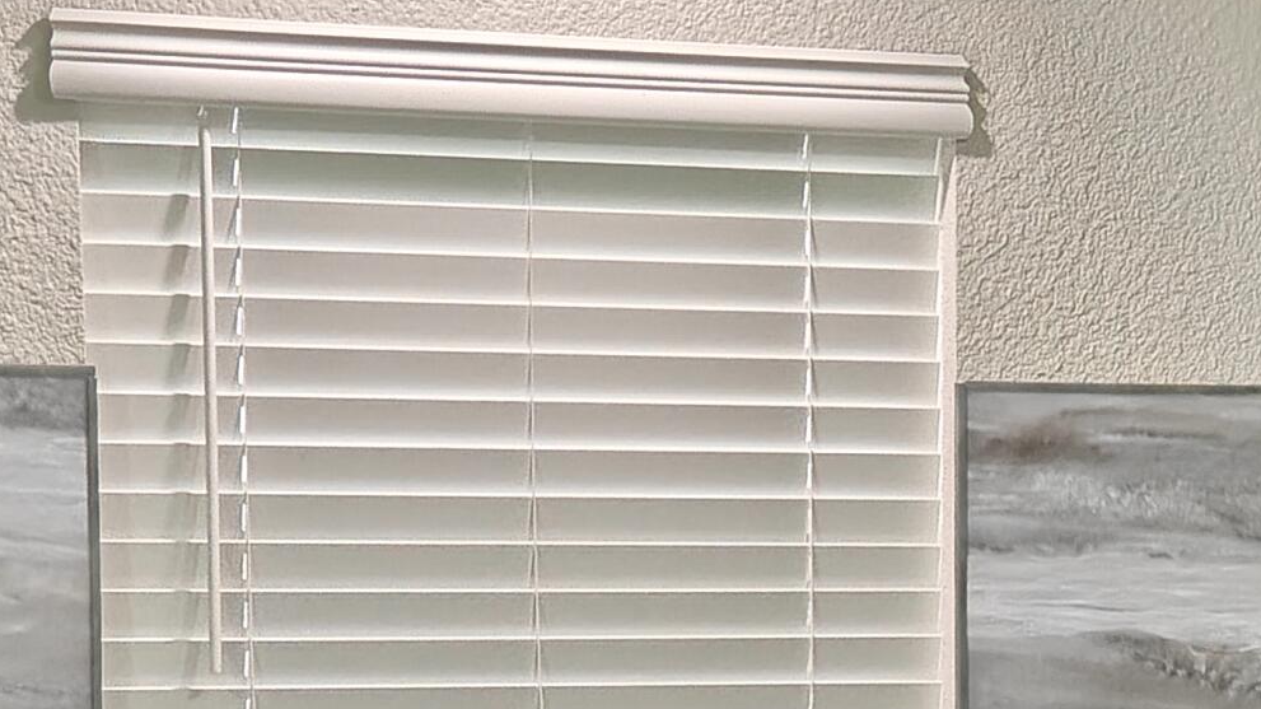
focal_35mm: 155
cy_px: 930
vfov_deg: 7.7
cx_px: 1250
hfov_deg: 13.7
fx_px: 5182
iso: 320
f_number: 2
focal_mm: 7.1
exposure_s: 1/40
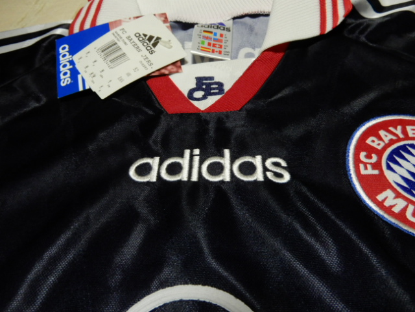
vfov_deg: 56.8
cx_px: 208
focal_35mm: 24
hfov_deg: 71.6
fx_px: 288
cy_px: 156
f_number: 3.4
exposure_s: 1/30
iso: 400
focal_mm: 4.3
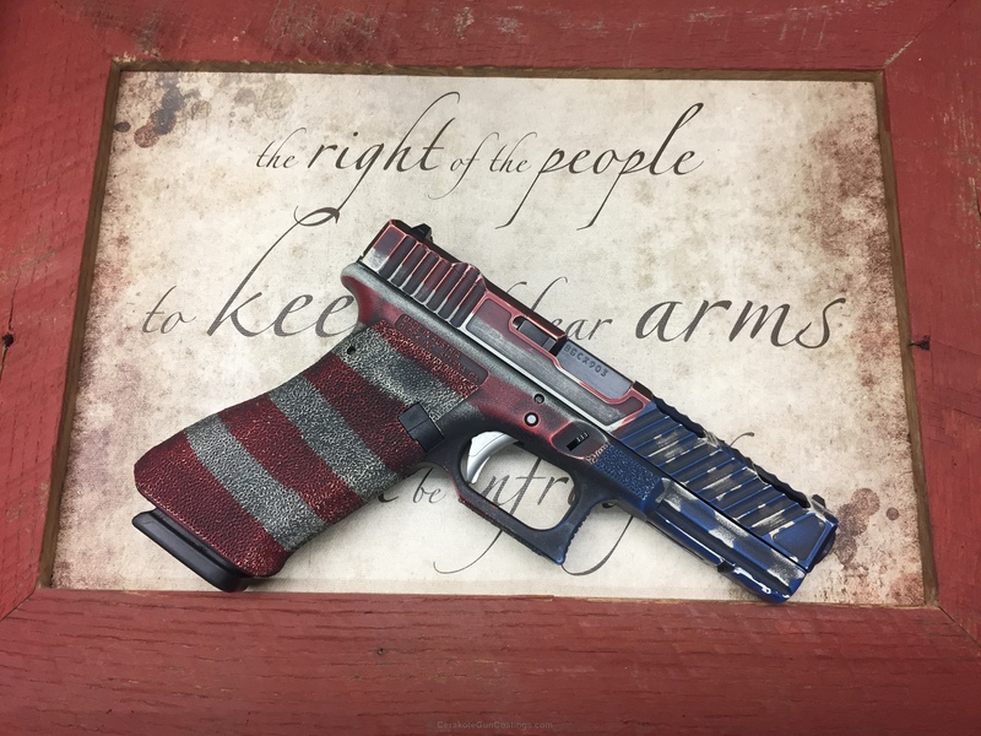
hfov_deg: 61.7
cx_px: 490
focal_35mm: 29
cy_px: 368
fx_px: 822
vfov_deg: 48.2
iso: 40
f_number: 2.2
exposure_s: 1/30
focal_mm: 4.15
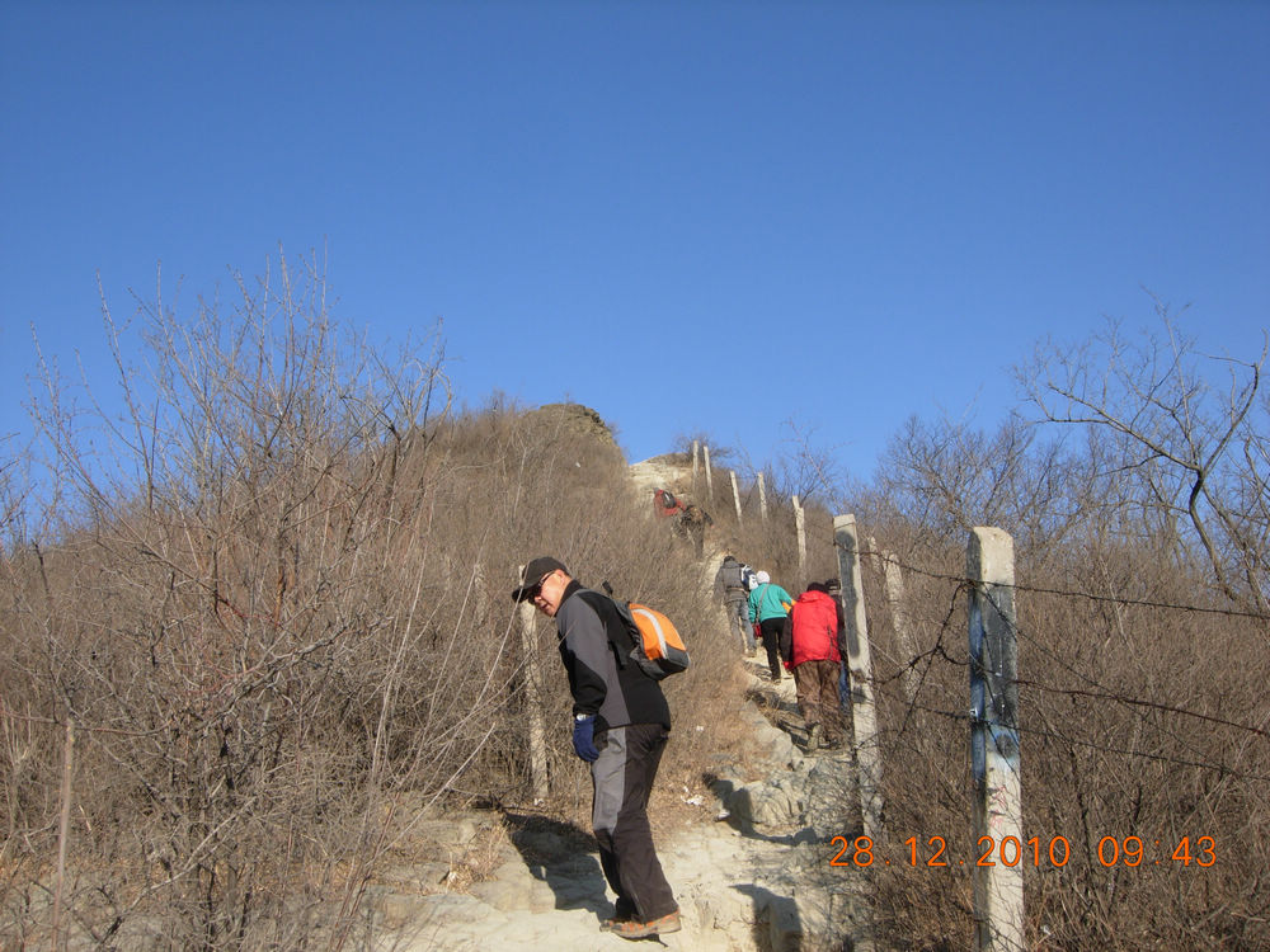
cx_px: 635
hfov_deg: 51.4
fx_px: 1321
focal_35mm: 36
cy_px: 476
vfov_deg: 39.7
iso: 50
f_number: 6.1
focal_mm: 7.5
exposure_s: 1/287
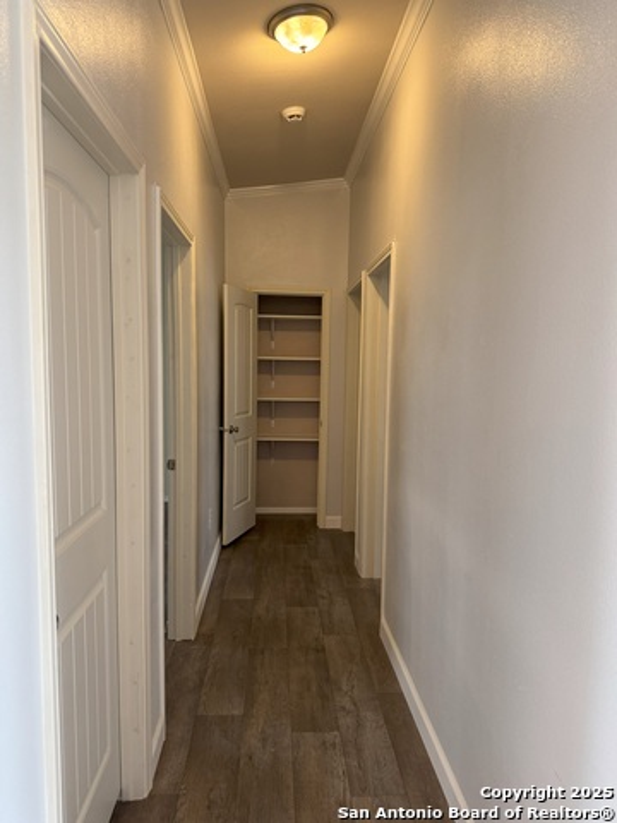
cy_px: 412
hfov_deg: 56.8
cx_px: 308
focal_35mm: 24
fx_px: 570
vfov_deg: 71.6
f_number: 1.78
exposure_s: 1/60
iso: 320
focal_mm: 6.76
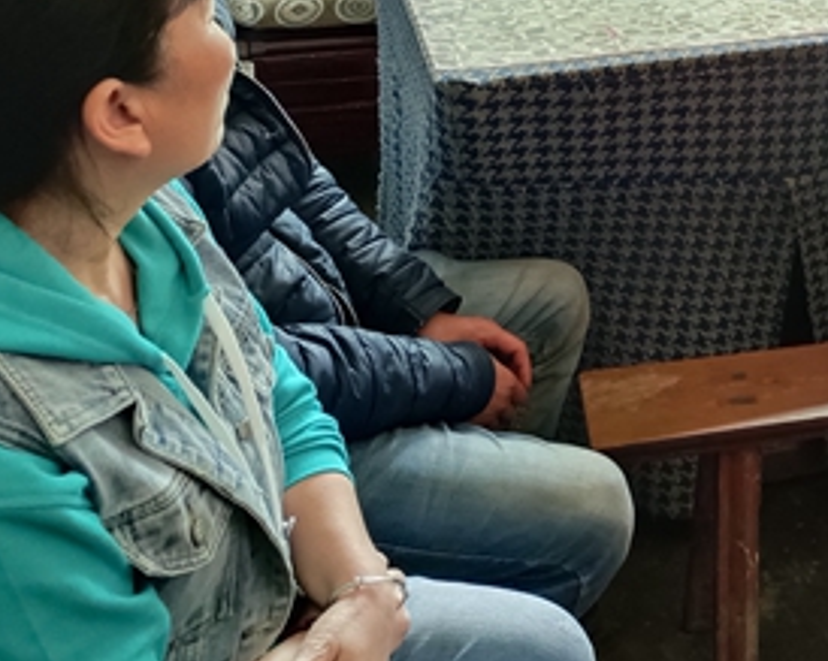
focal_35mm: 57
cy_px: 57
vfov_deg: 25.8
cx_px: 858
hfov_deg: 30.3
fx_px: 1396
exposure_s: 1/33.3
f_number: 1.79
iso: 1091
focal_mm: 4.71
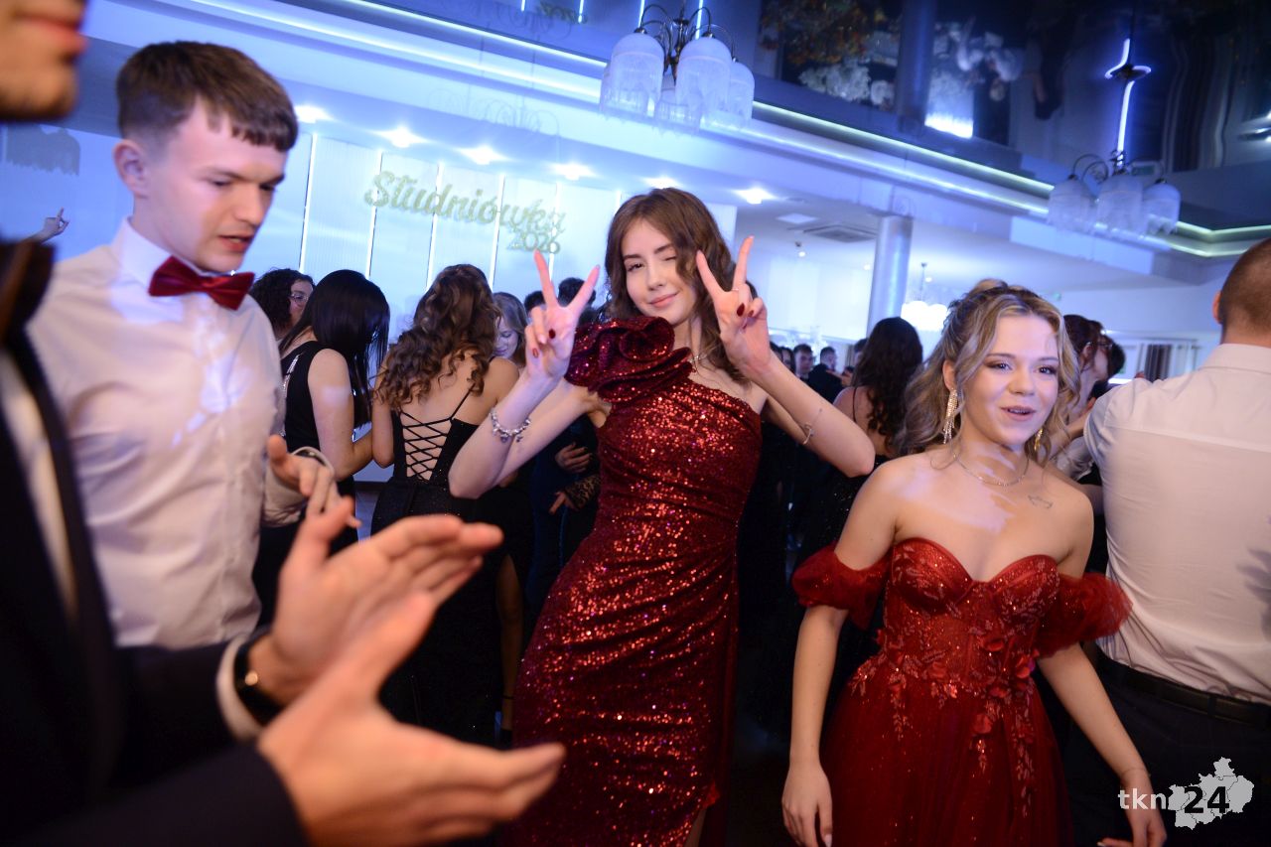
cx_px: 636
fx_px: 847
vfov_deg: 53.1
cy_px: 424
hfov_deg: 73.8
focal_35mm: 24
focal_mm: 24
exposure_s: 1/125
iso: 2500
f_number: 3.5
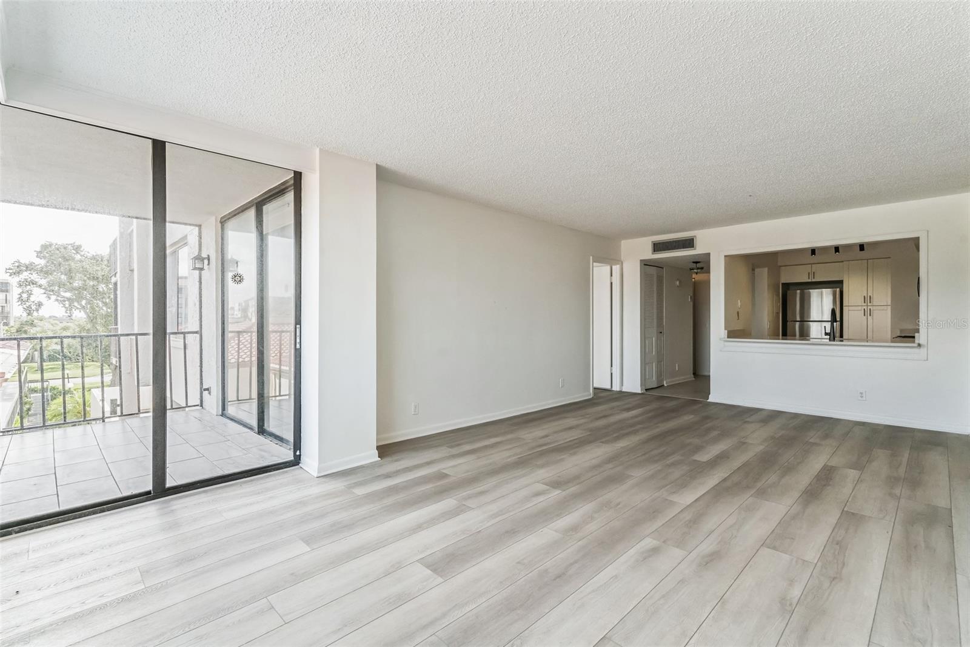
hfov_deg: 96.7
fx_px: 431
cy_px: 324
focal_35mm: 16
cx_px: 485
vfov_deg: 73.7
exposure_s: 1/400
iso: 1600
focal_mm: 16
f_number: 8
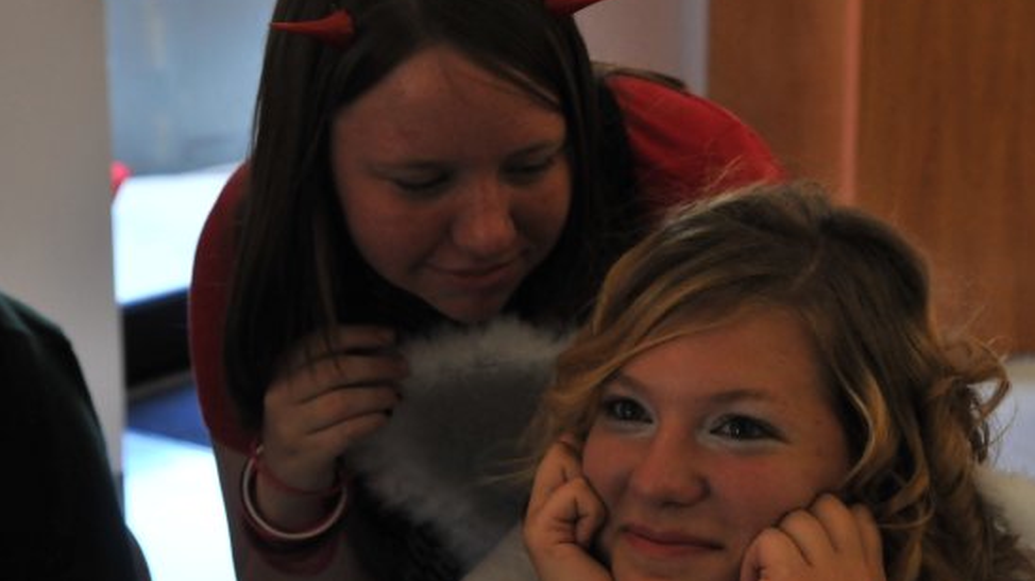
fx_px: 2387
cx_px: 710
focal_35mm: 87
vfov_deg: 13.9
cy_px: 263
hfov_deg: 24.3
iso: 800
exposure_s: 1/100
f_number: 5
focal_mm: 38
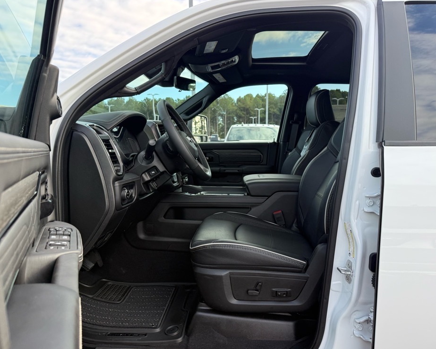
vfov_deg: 54.9
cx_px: 223
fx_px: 335
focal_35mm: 26
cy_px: 178
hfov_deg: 66.0
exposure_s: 1/598
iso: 100
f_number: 1.78
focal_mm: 6.76
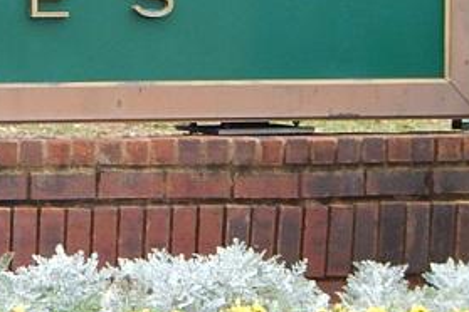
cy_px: -29
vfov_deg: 1.9
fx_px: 9653
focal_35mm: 741
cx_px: -131
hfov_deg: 2.8
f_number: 5.4
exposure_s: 1/100
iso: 125
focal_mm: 37.1
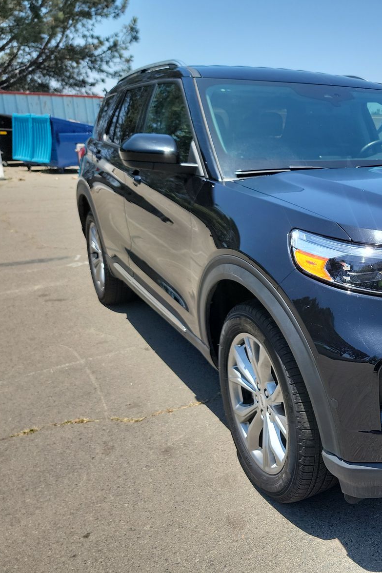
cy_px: 289
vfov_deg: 55.8
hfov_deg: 35.1
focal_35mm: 34
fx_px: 541
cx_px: 384
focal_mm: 6.7
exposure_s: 1/487
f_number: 1.8
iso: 50
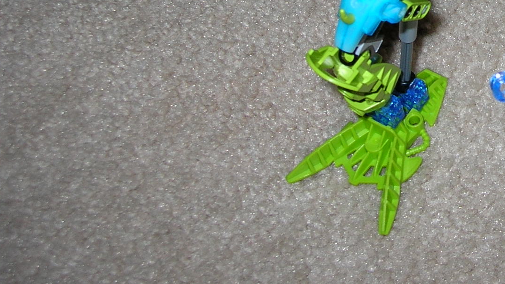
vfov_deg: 13.9
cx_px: 528
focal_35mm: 83
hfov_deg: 24.2
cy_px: -96
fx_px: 1112
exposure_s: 1/60.1
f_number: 2.7
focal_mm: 6
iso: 50
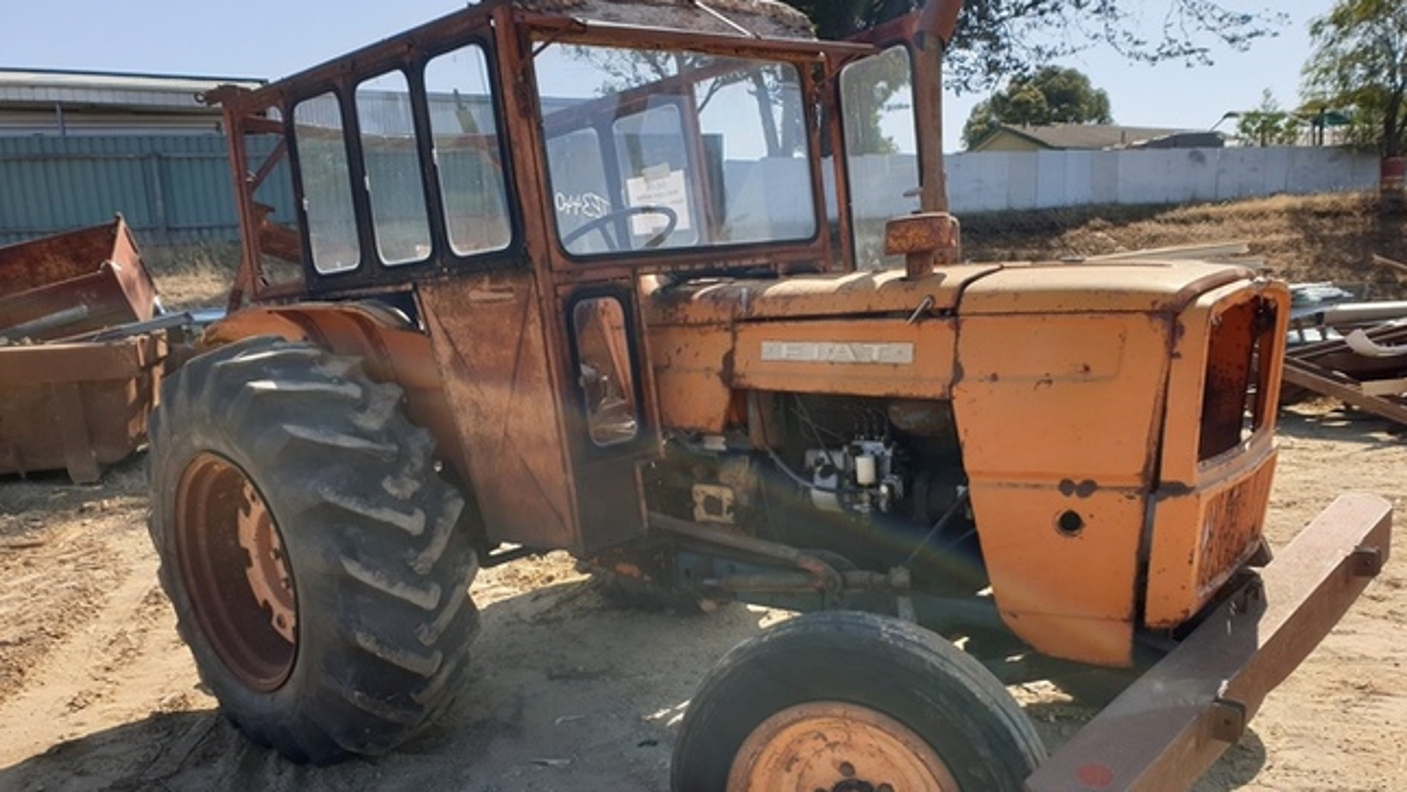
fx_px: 1082
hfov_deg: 66.1
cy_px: 494
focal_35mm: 29
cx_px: 718
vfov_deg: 39.9
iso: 50
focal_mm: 4.3
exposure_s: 1/971
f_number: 2.4
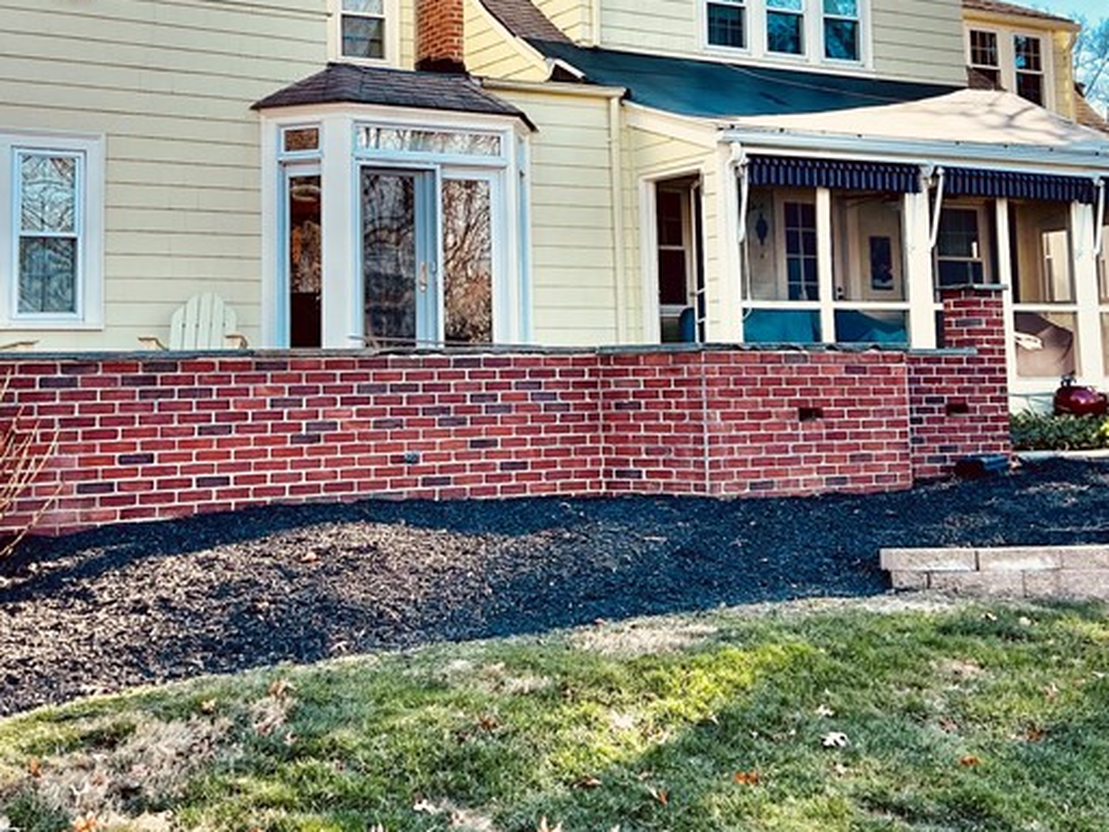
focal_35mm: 52
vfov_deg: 27.6
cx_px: 552
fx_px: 1666
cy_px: 193
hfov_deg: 36.8
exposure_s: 1/1100
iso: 50
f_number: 1.5
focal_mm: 5.7
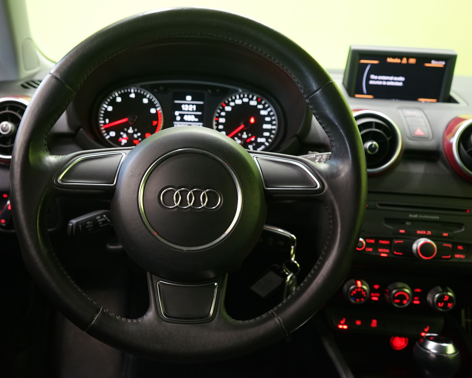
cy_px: 191
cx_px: 187
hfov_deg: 53.8
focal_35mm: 33
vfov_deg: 44.5
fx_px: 461
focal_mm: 29
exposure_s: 1/15
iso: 1600
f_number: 5
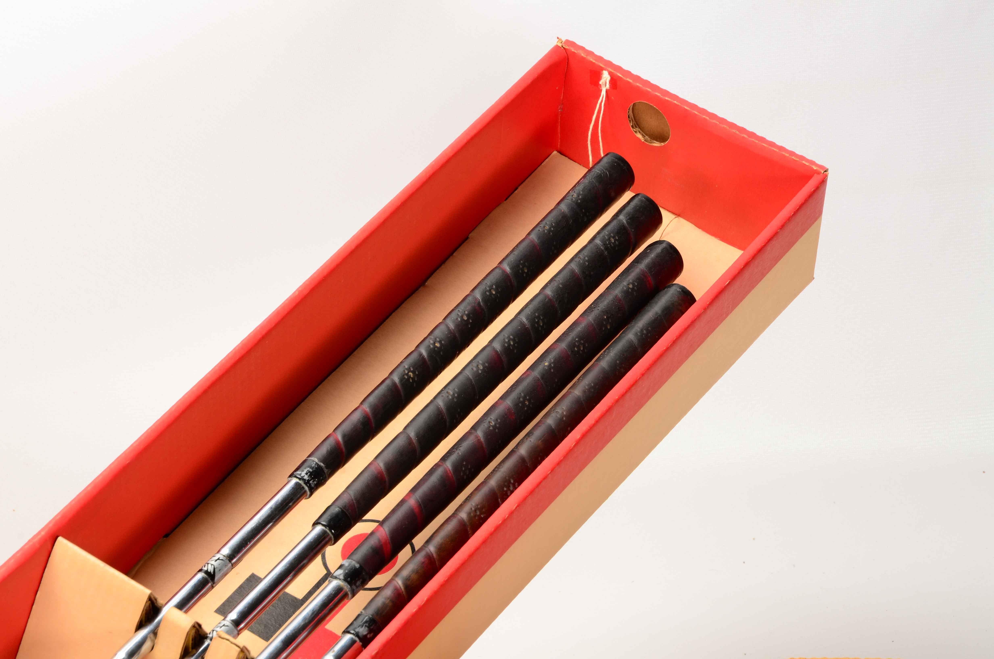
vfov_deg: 8.7
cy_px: 330
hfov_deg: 13.1
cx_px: 497
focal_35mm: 158
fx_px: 4340
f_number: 14
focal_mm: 105
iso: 200
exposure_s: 1/160
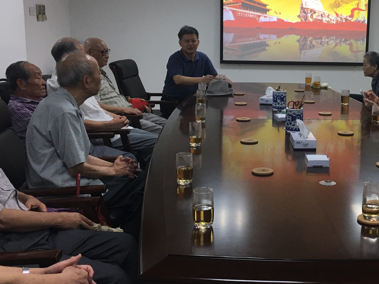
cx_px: 288
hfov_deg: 37.9
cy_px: 129
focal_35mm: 49
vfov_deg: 29.7
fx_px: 537
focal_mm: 4.15
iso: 32
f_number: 2.2
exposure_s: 1/33
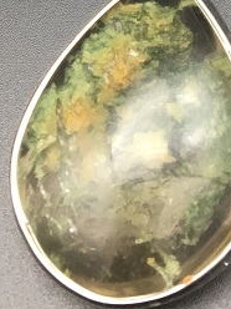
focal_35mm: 117
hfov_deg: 12.6
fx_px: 1041
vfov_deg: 15.4
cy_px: -167
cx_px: 181
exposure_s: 1/33
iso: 40
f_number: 2.2
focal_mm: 4.15
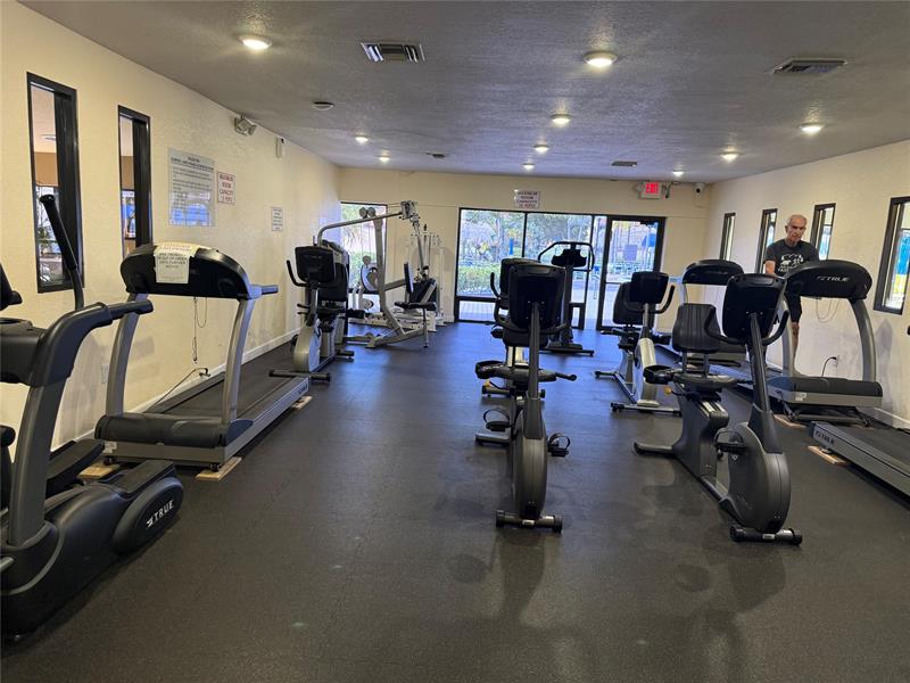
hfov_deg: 71.6
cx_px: 455
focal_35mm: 24
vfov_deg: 56.8
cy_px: 342
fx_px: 631
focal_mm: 6.76
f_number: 1.78
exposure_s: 1/60
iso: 250
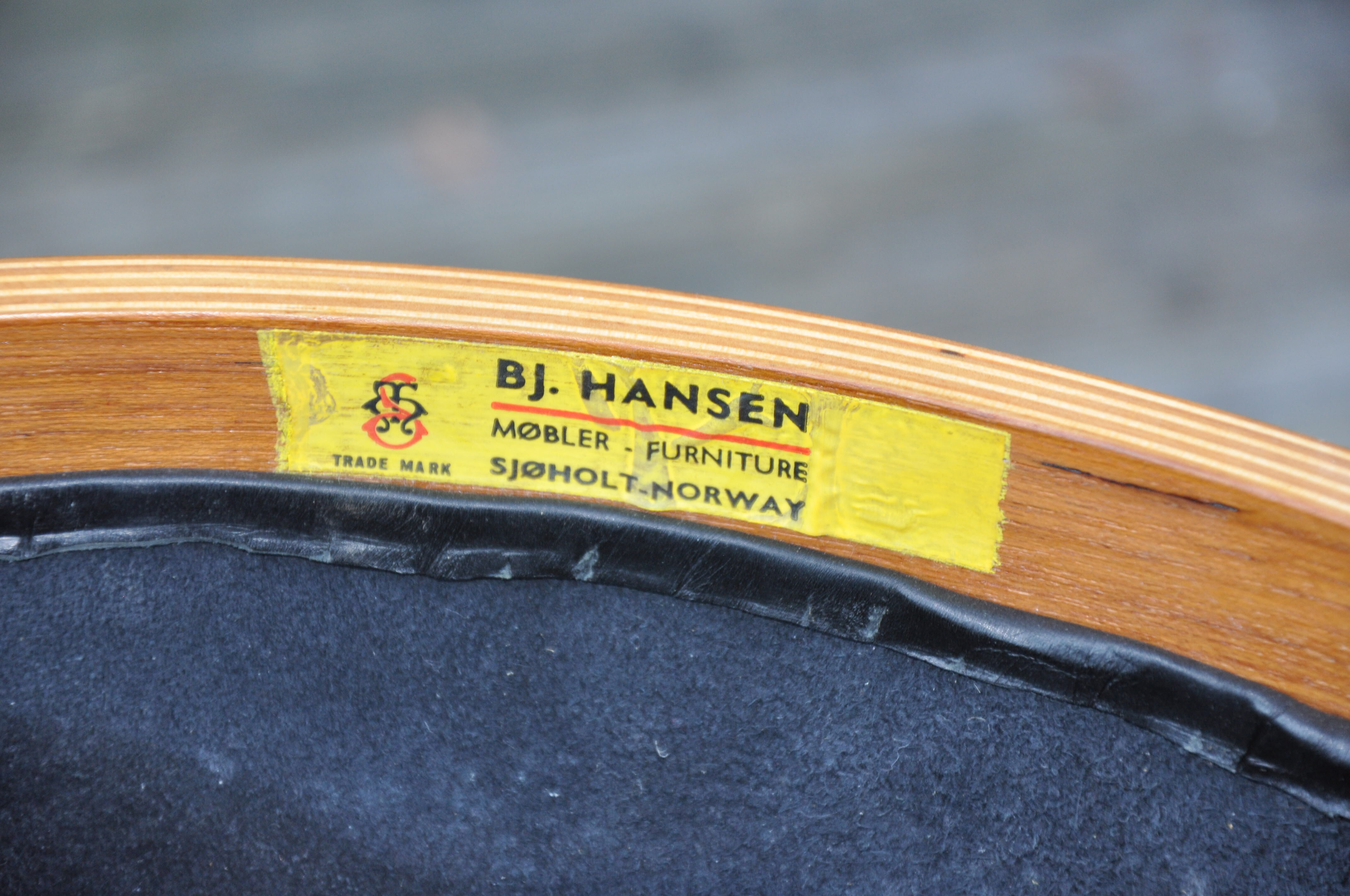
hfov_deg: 13.1
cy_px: 448
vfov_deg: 8.7
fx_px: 5899
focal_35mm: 158
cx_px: 675
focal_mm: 105
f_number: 5.6
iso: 500
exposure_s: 1/60
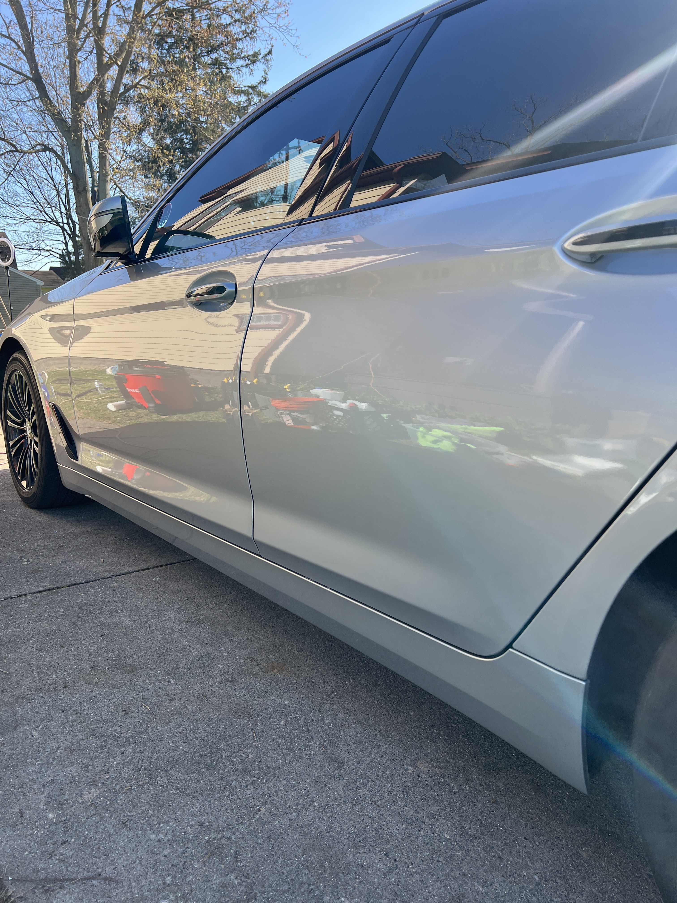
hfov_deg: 53.1
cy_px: 452
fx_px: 678
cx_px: 338
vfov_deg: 67.3
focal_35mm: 26
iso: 50
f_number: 1.5
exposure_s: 1/1068
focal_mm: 5.7
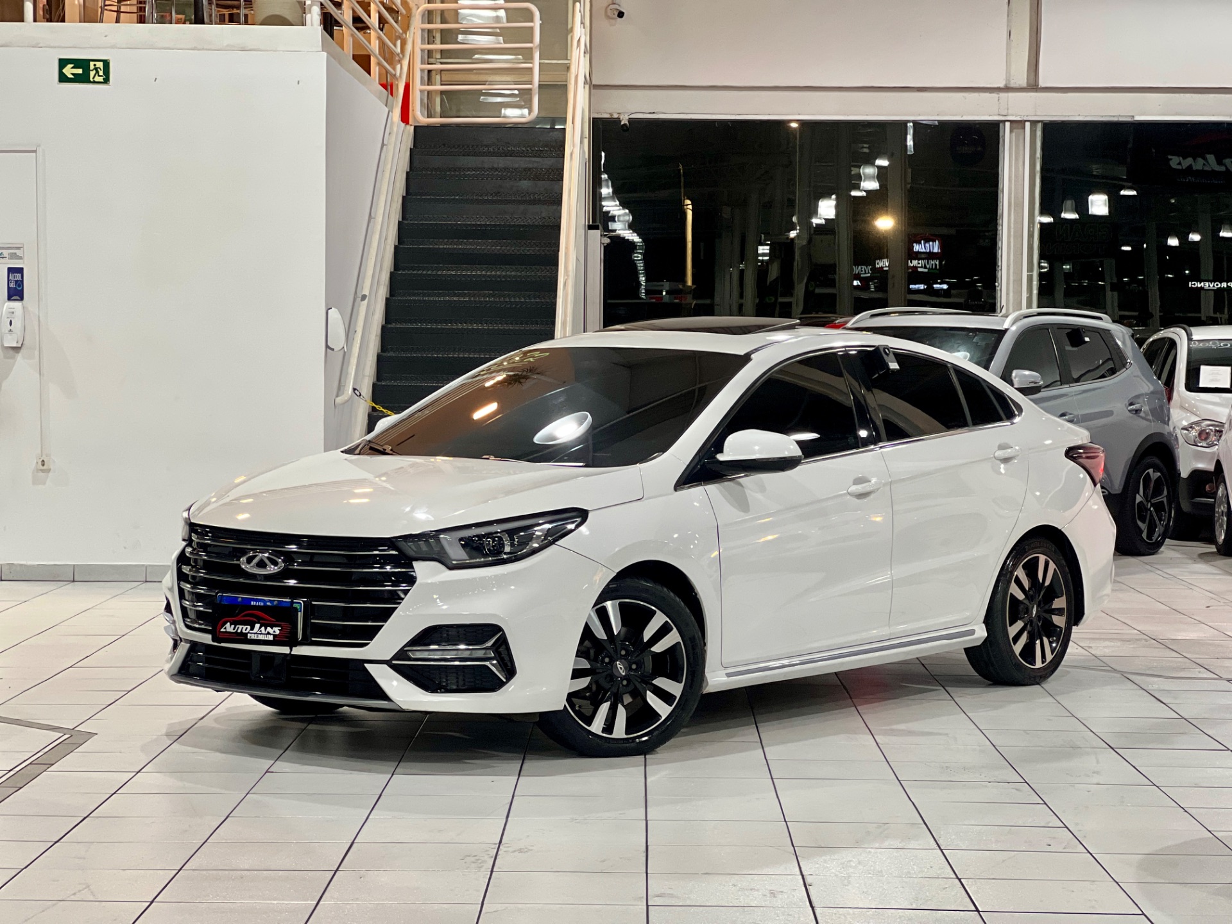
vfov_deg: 19.1
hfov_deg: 25.3
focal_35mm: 77
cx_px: 616
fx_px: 2740
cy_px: 462
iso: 250
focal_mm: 9
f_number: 2.8
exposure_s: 1/40
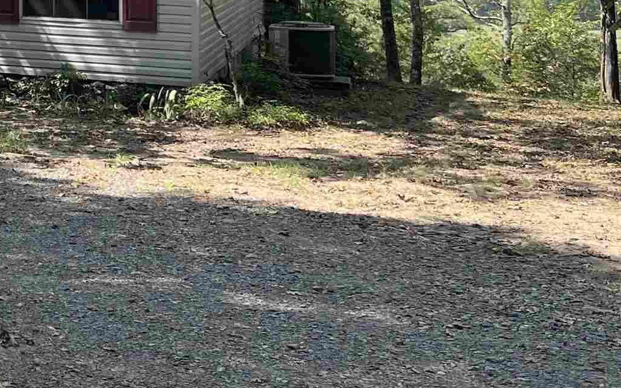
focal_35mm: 82
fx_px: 1388
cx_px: -239
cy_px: -131
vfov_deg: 15.1
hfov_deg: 22.0
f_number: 1.5
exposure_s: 1/1135
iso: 50
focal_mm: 5.7
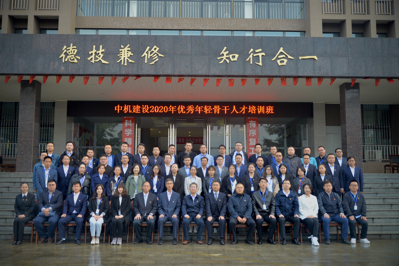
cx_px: 200
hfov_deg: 53.1
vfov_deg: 36.9
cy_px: 133
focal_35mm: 36
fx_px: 399
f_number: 4
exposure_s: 1/100
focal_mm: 36
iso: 250
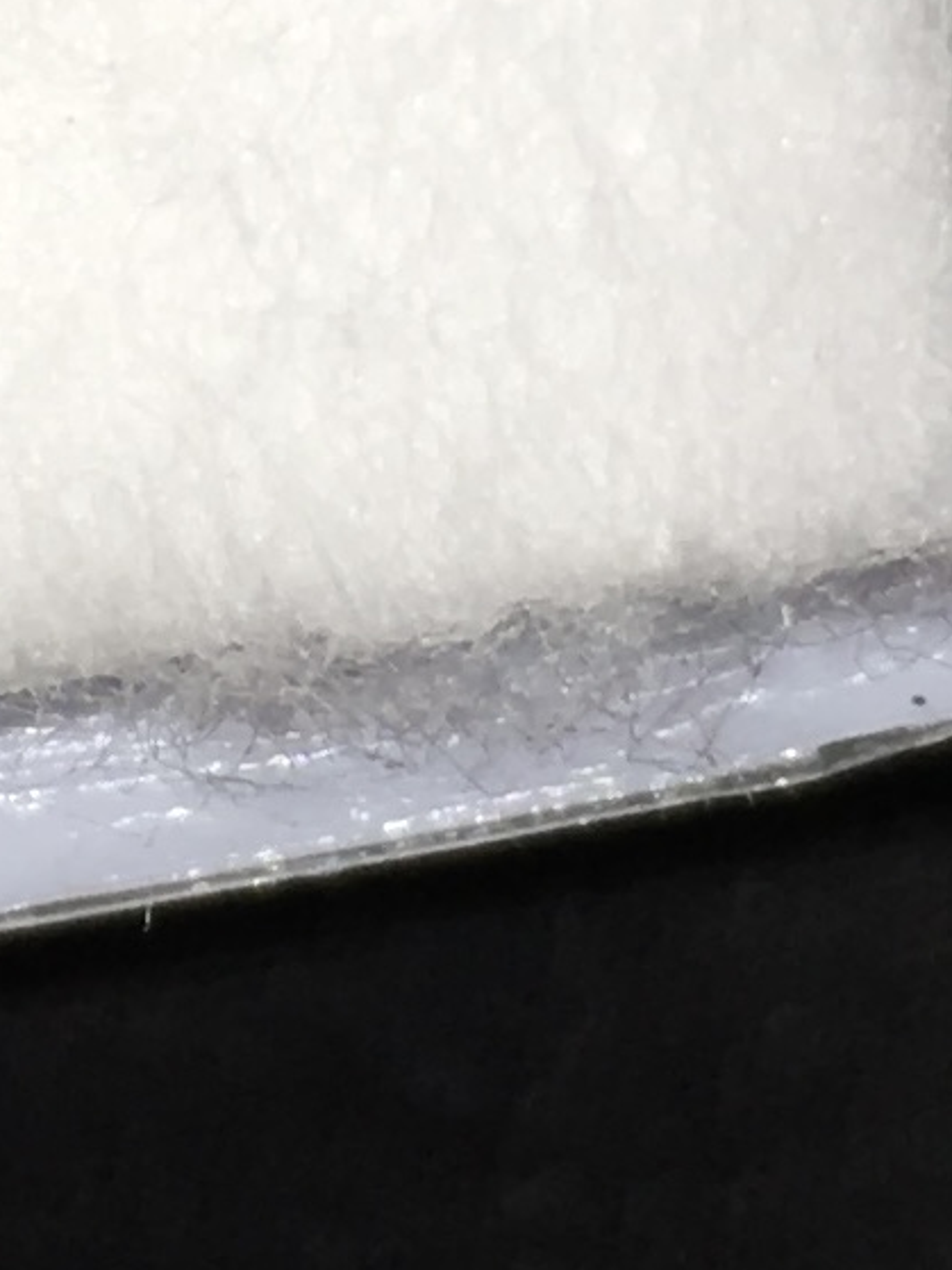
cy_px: -854
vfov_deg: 14.2
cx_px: -418
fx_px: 4622
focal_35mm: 126
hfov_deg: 11.3
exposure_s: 1/712
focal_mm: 4.15
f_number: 2.2
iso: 25
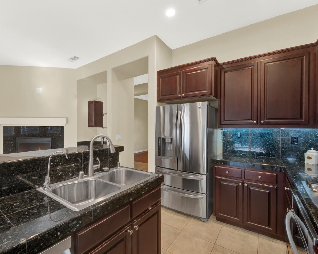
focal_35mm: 16
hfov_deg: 93.0
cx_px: 151
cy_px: 128
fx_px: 151
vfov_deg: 80.4
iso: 100
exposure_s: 1/2
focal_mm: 14
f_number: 14
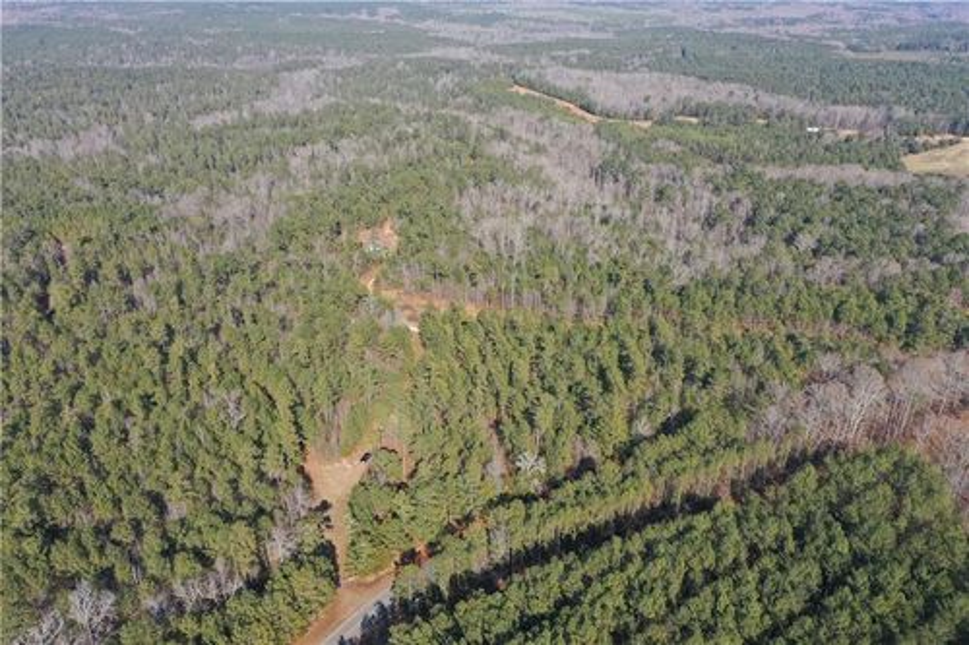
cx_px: 484
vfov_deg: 46.4
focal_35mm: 28
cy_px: 322
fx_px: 753
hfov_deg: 65.5
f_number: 5
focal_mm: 10.26
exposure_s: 1/320
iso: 100
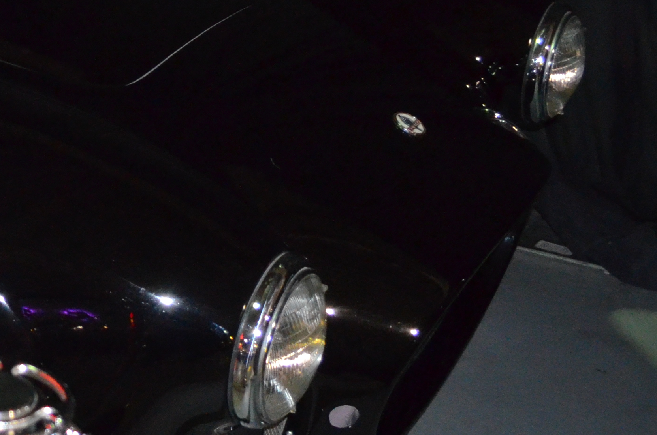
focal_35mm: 80
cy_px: 56
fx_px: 1457
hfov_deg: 21.7
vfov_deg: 16.8
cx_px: -296
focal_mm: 18
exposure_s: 1/60
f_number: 3.5
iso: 3200
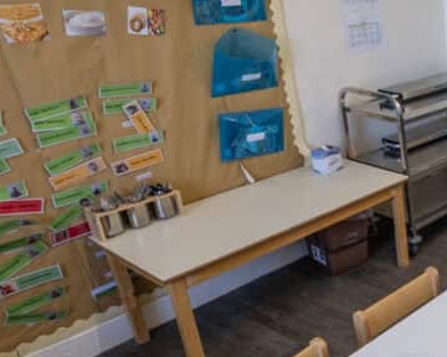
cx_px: 567
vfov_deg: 37.3
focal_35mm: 40
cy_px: 184
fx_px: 529
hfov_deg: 34.2
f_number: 5.6
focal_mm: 10
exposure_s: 1/50
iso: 400
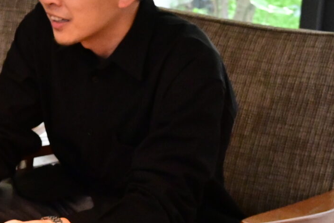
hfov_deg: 12.4
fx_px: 1436
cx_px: -207
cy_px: 70
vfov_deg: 8.9
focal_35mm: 155
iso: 3200
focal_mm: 28.5
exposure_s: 1/80
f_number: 5.6
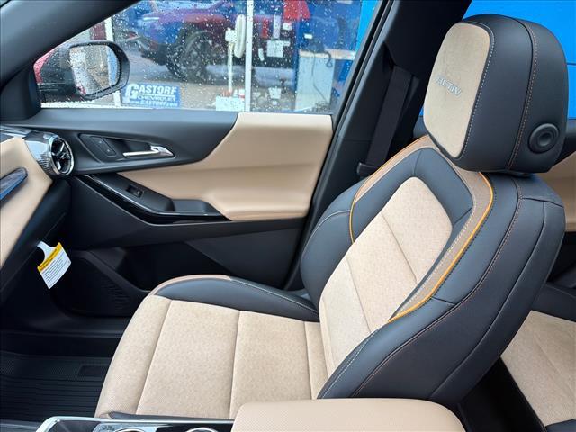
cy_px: 216
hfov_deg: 71.6
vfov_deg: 56.8
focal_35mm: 24
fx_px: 399
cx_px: 288
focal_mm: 6.76
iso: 80
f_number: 1.78
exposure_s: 1/121
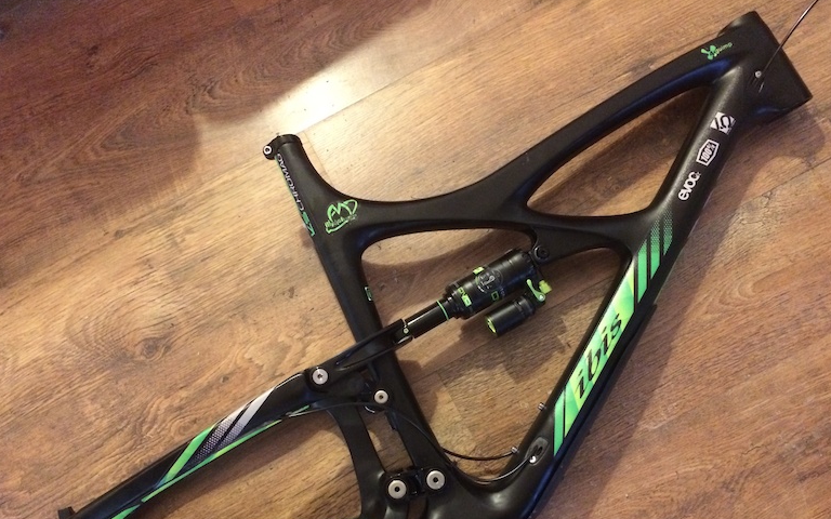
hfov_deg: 59.6
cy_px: 319
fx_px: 725
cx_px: 403
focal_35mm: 32
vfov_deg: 39.2
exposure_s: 1/17
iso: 500
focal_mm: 4.15
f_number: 2.2
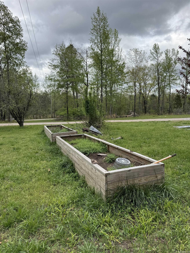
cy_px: 126
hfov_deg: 56.8
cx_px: 95
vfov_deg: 71.6
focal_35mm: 24
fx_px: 176
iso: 80
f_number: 1.78
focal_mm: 6.76
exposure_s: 1/1285
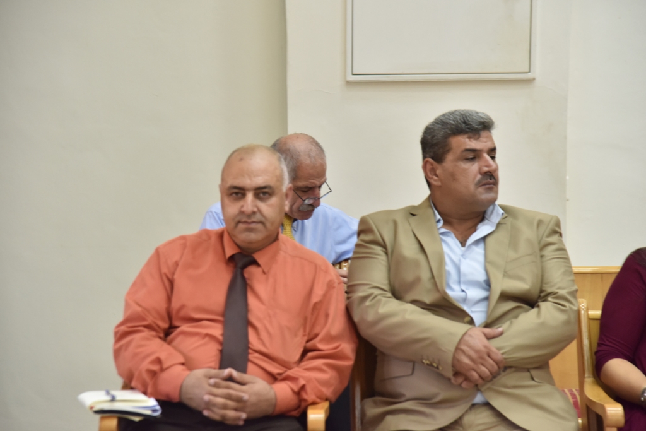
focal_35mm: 120
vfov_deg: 11.4
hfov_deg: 17.1
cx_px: 323
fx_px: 2153
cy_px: 216
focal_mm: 120
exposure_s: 1/100
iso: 1600
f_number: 5
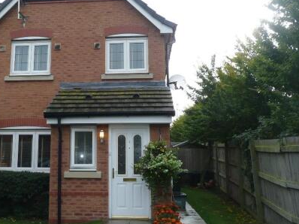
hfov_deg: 45.5
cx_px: 115
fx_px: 354
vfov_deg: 35.0
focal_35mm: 41
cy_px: 93
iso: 100
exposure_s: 1/200
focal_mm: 4.6
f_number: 3.3
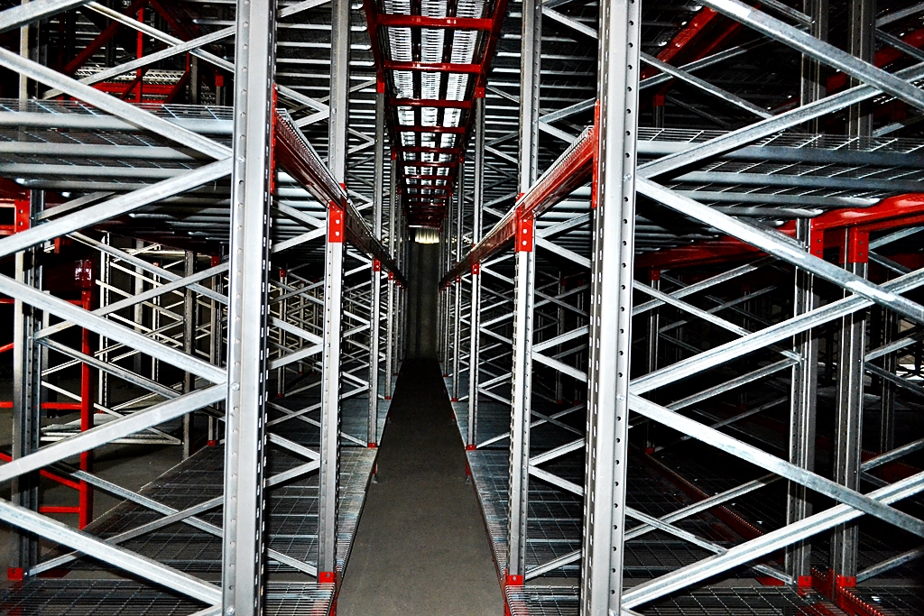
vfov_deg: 47.9
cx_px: 462
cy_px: 308
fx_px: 693
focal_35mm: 27
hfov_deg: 67.4
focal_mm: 18
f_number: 3.5
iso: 3200
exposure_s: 1/60
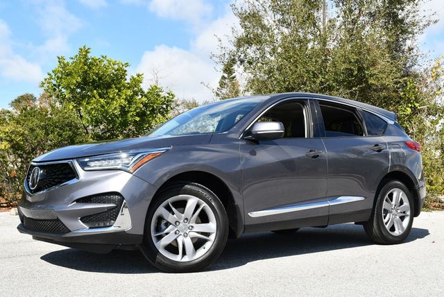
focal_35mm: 48
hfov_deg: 41.1
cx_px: 222
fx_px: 593
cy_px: 148
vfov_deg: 28.1
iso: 110
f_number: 8
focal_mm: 24
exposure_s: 1/250
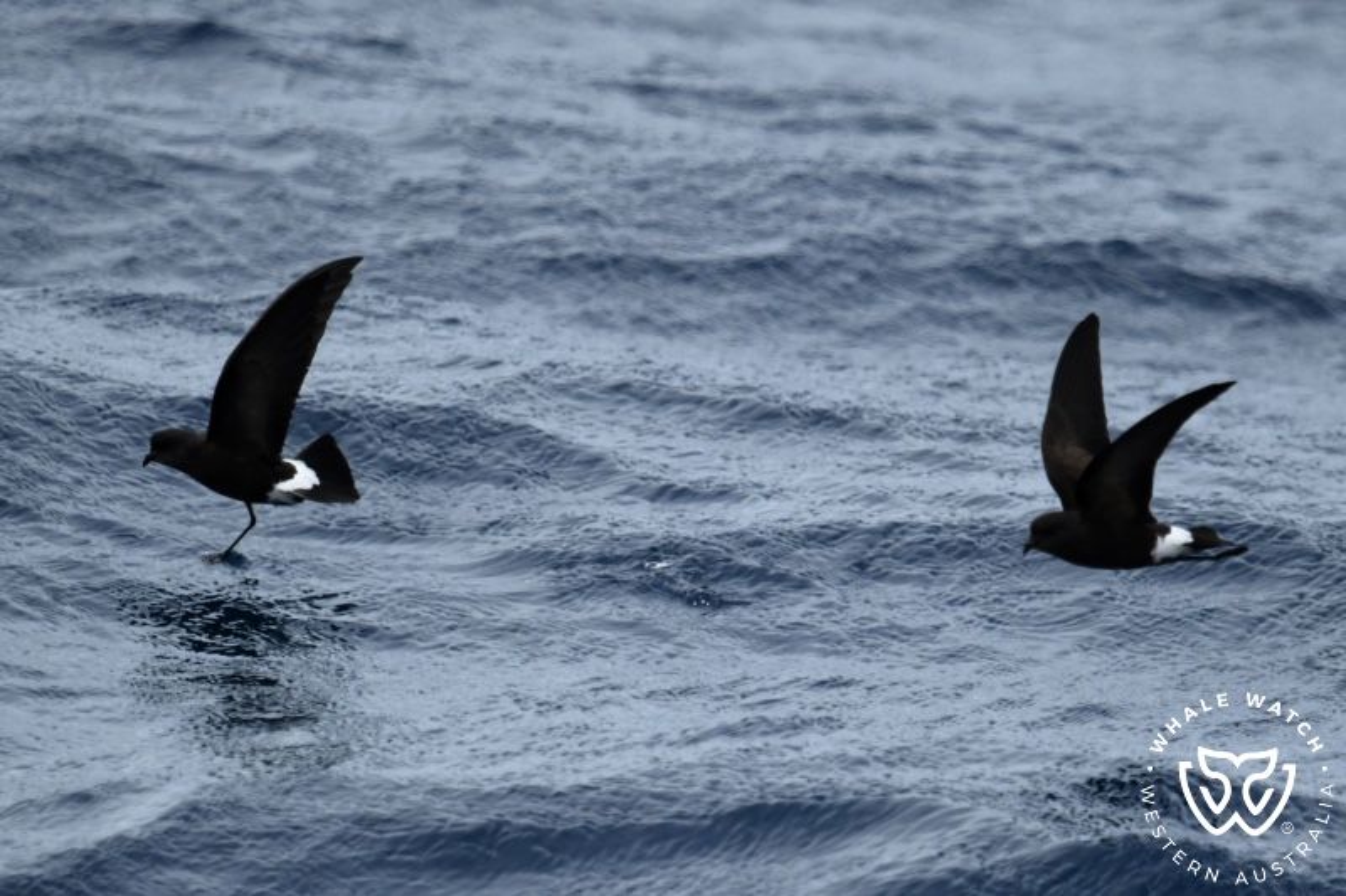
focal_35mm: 600
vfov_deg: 2.3
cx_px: 673
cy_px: 448
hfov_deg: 3.4
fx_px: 22427
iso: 1100
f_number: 6.3
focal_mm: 600
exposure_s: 1/8000
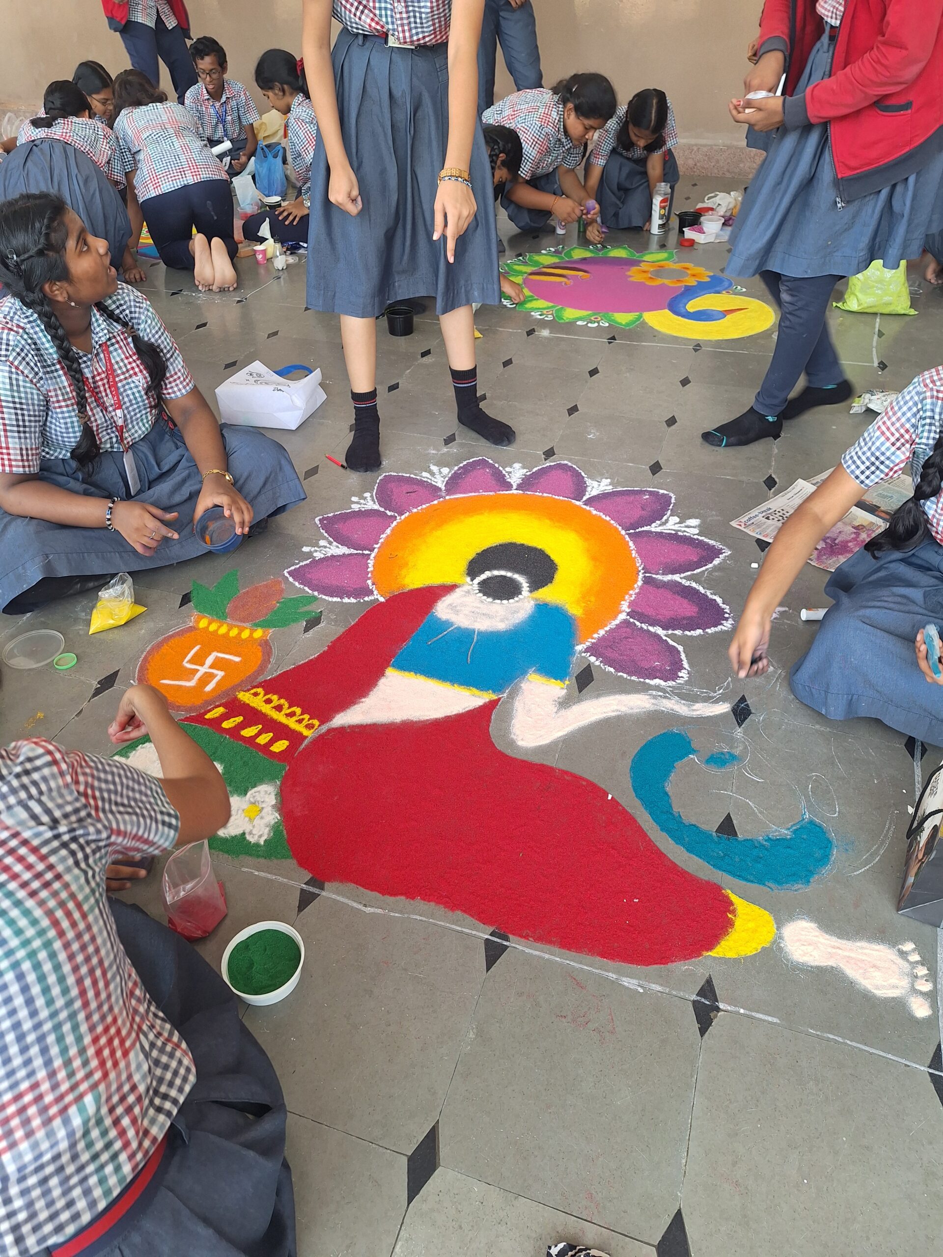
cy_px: 628
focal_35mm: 23
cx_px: 472
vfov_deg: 73.9
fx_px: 835
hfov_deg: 58.9
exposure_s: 1/120
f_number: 1.8
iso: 40
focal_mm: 5.54
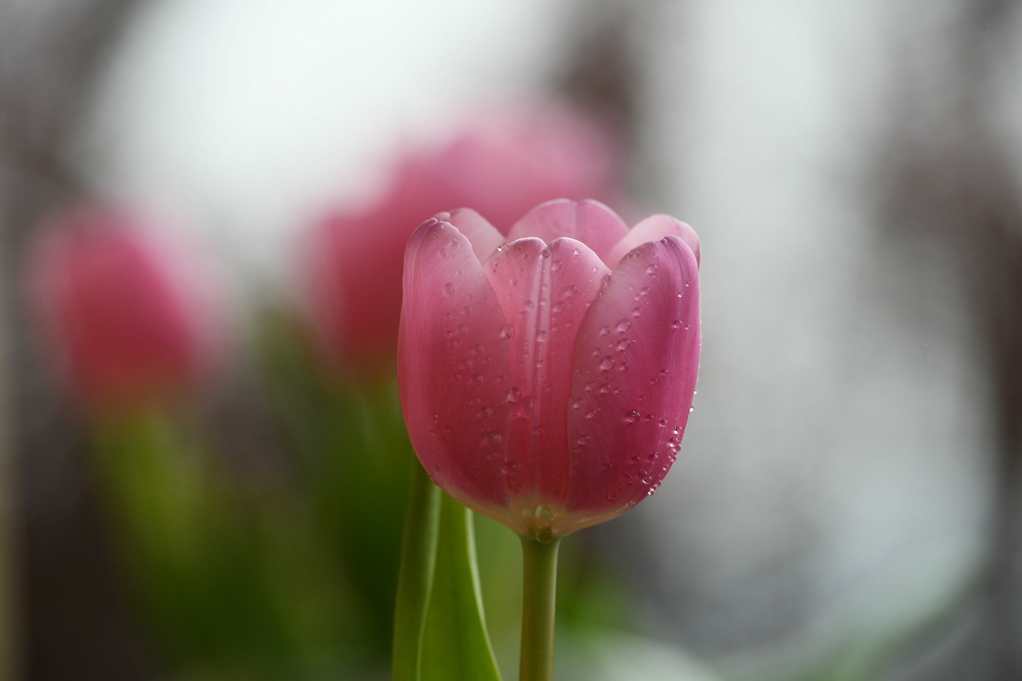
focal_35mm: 225
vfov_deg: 6.1
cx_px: 511
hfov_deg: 9.1
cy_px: 340
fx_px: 6387
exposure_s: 1/250
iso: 160
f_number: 8
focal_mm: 150
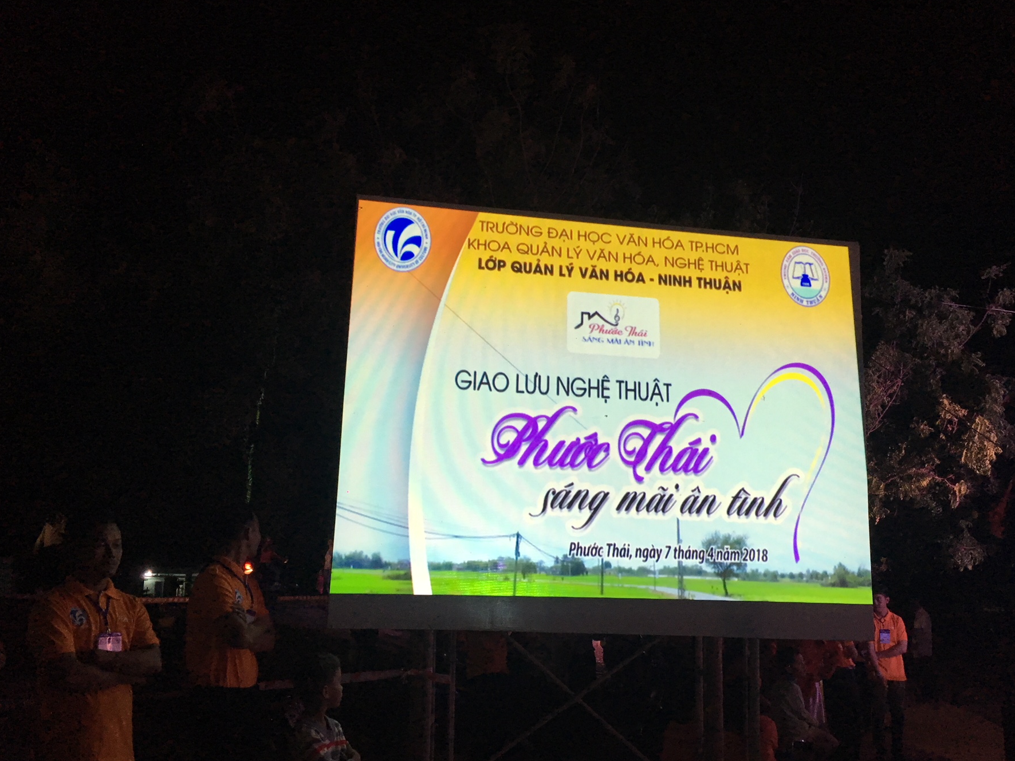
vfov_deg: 42.9
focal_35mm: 33
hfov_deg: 55.3
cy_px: 427
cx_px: 556
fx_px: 968
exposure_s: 1/33
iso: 50
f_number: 2.2
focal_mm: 4.15
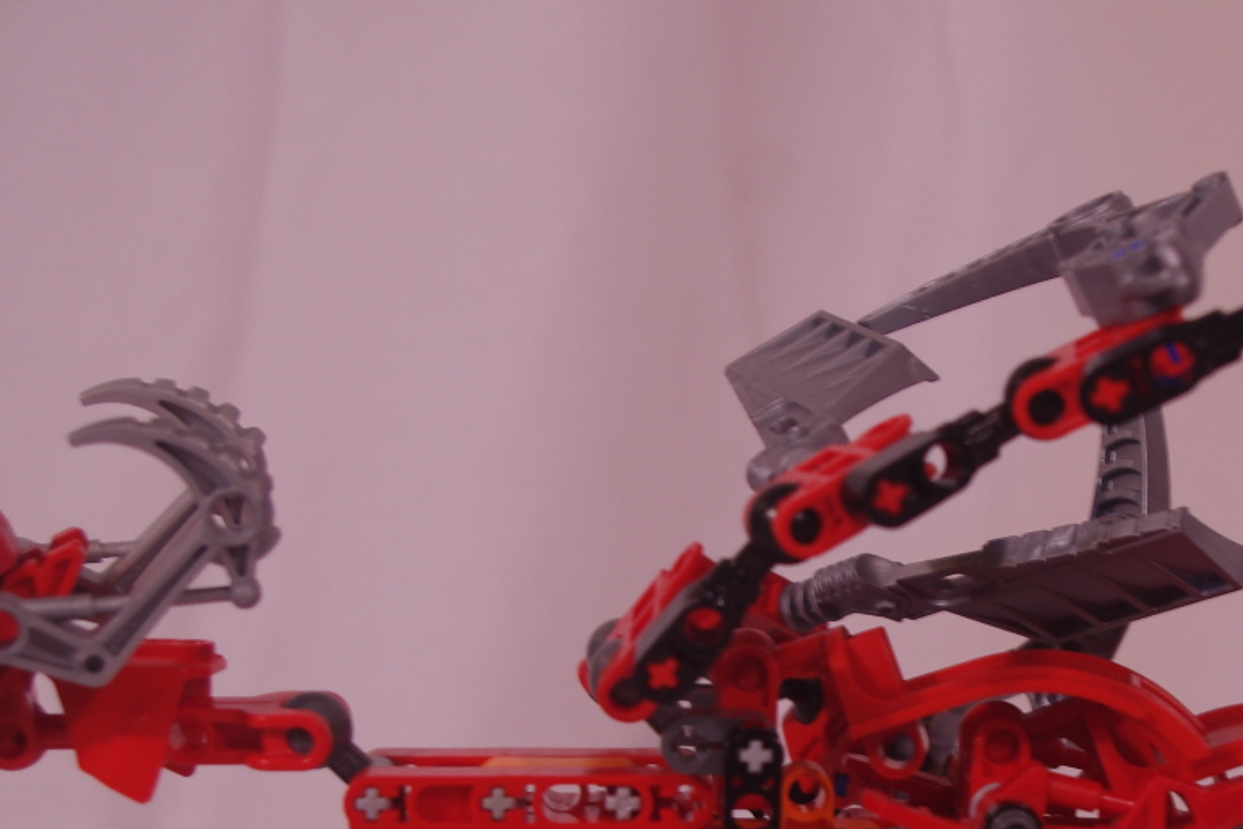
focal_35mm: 88
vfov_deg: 15.3
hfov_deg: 23.0
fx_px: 3039
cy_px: 808
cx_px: 886
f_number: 4
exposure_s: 1/4
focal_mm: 26.25
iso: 100
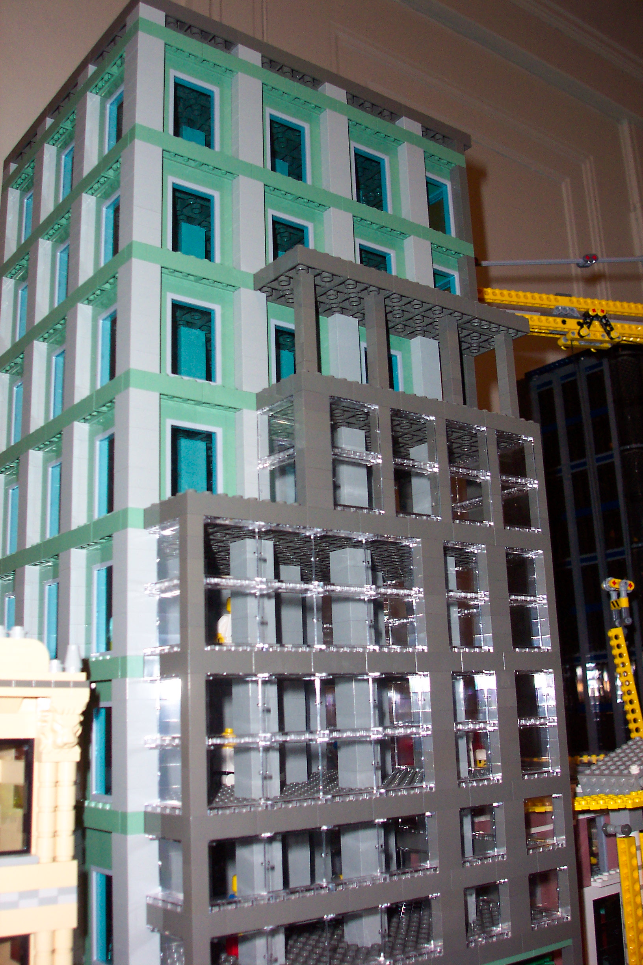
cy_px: 482
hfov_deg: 37.9
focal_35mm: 35
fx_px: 938
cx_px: 322
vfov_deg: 54.4
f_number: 2.8
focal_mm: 7.5
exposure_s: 1/30
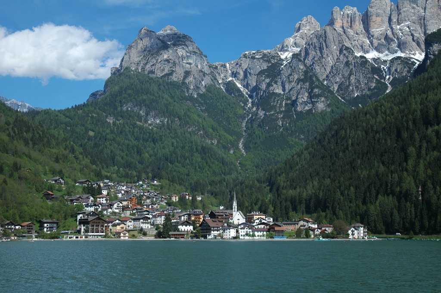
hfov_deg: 42.4
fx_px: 569
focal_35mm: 46
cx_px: 220
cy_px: 146
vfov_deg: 28.9
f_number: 4
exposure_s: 1/500
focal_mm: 31
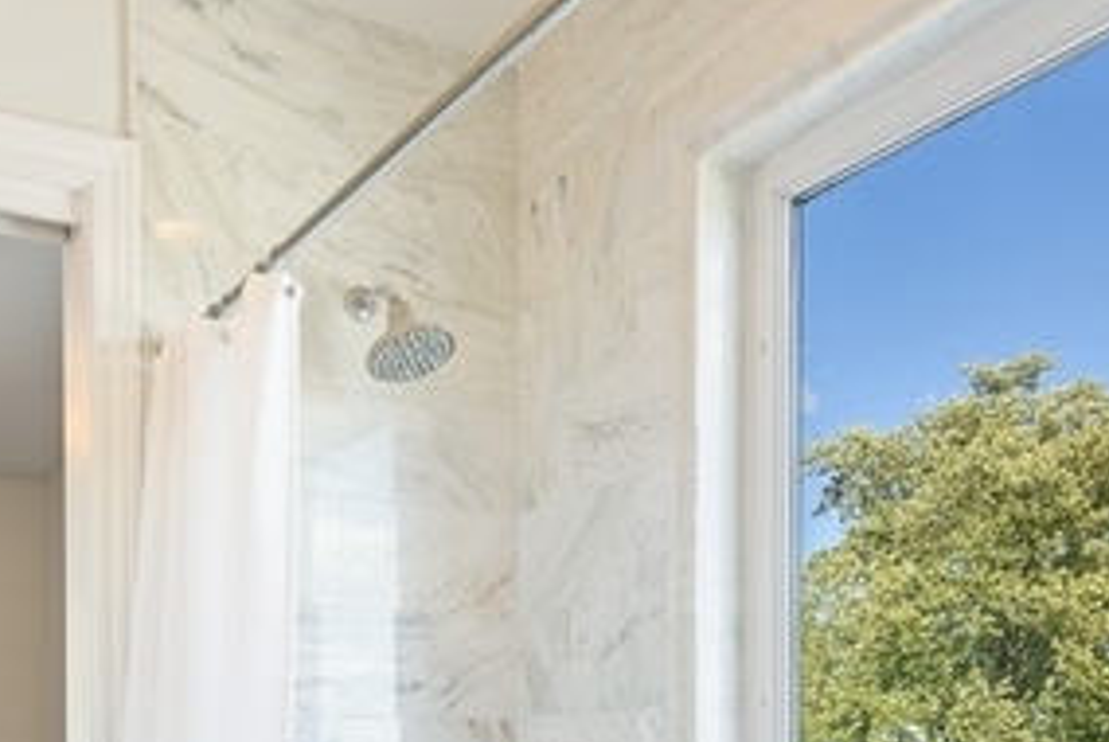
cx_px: 219
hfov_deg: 49.9
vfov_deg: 32.9
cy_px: 791
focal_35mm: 36
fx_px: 1110
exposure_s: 1/4
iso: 200
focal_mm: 16
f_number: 9.5
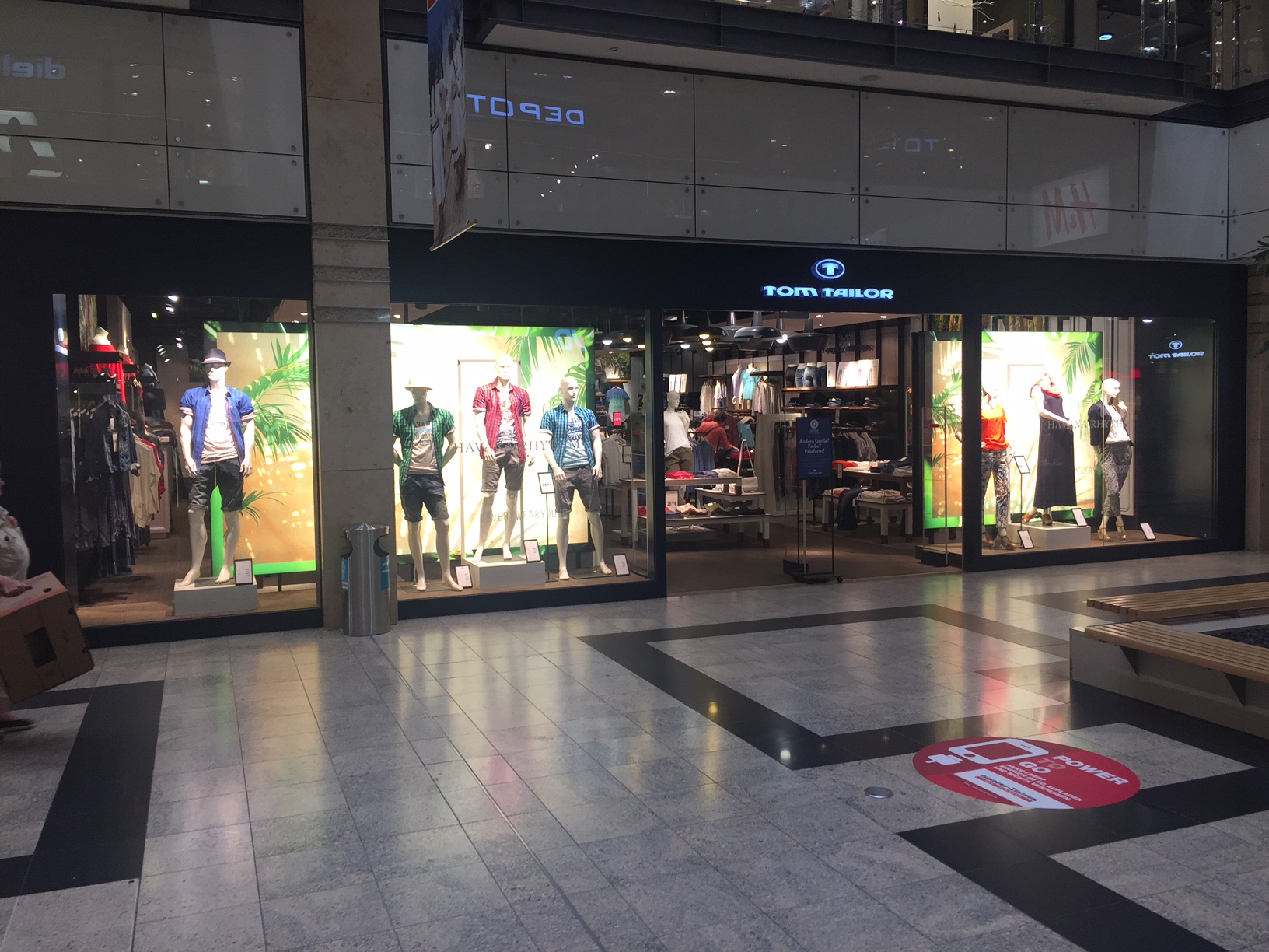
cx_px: 634
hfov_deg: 61.7
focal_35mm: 29
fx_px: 1063
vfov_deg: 48.2
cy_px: 476
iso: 50
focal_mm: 4.15
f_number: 2.2
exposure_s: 1/100
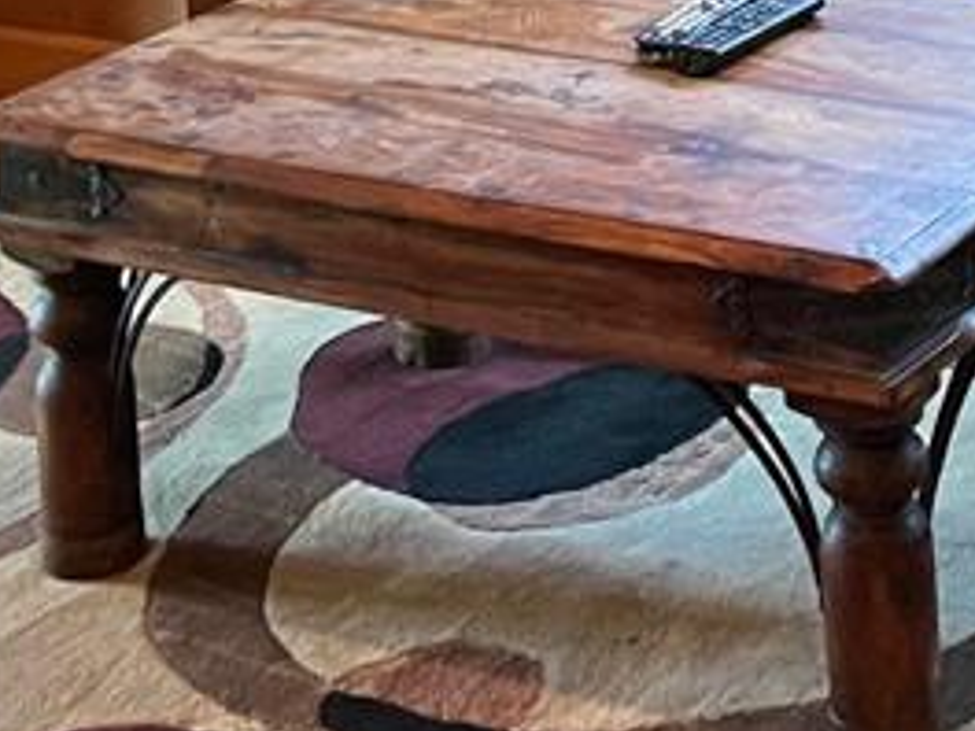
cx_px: 1141
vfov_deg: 10.9
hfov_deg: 15.1
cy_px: -668
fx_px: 3549
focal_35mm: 126
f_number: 1.6
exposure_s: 1/40
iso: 640
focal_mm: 5.1
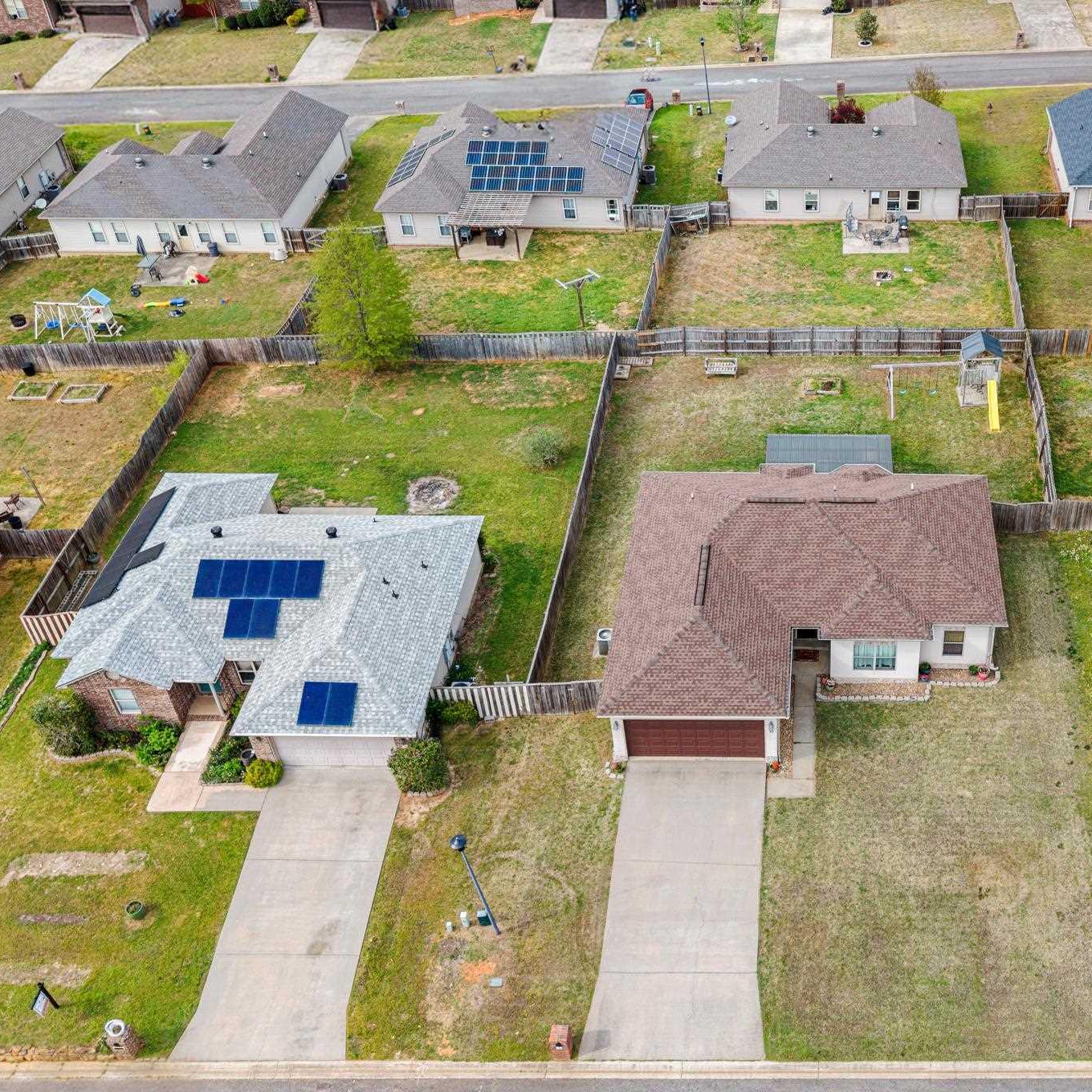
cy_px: 509
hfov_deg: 41.6
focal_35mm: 39
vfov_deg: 42.8
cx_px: 816
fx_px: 1392
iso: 100
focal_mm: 8.67
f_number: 1.8
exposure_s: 1/50
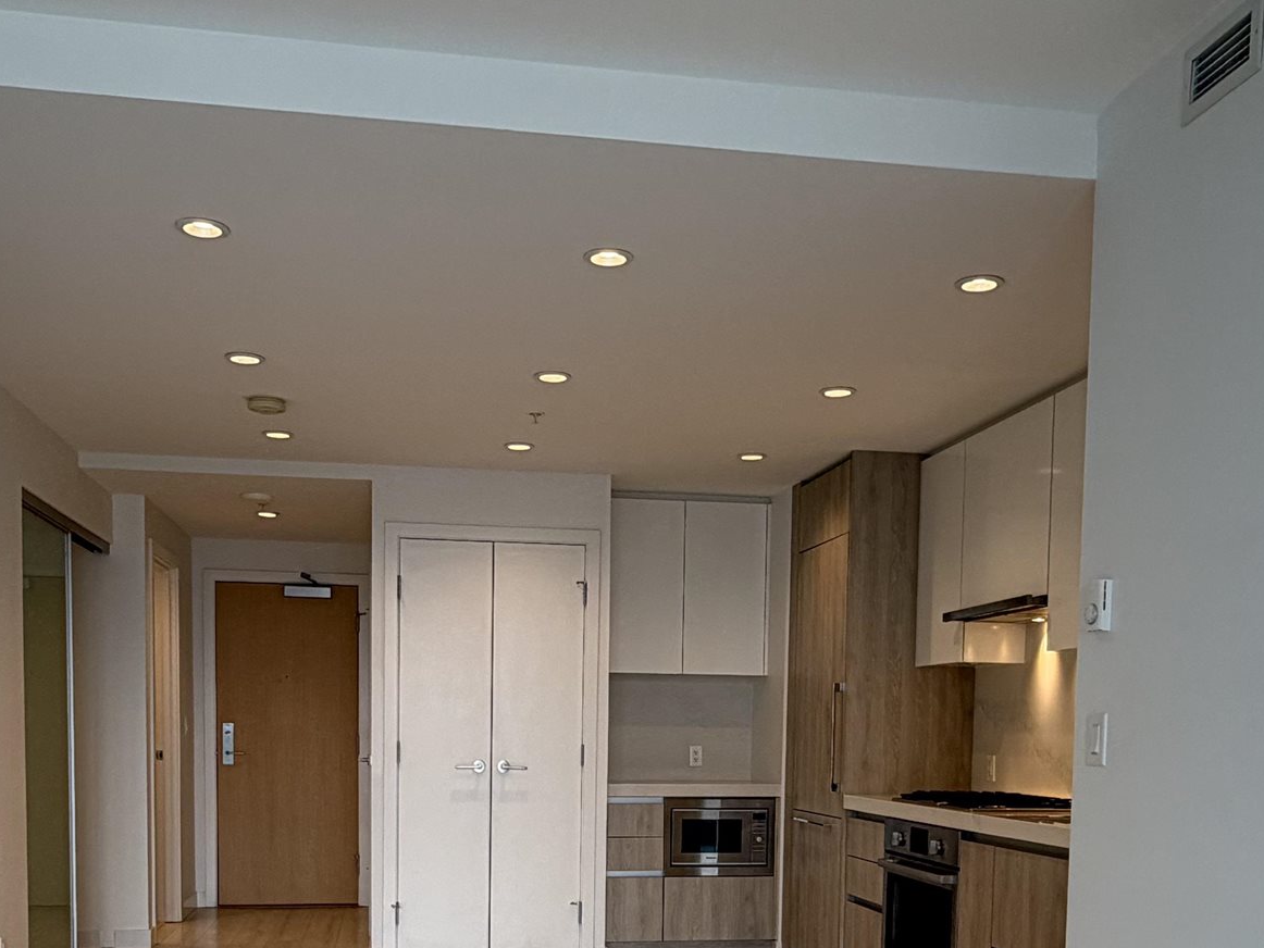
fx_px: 1351
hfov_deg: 50.1
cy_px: 826
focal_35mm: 37
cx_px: 615
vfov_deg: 36.6
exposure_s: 1/120
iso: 80
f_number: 2.2
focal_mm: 2.22
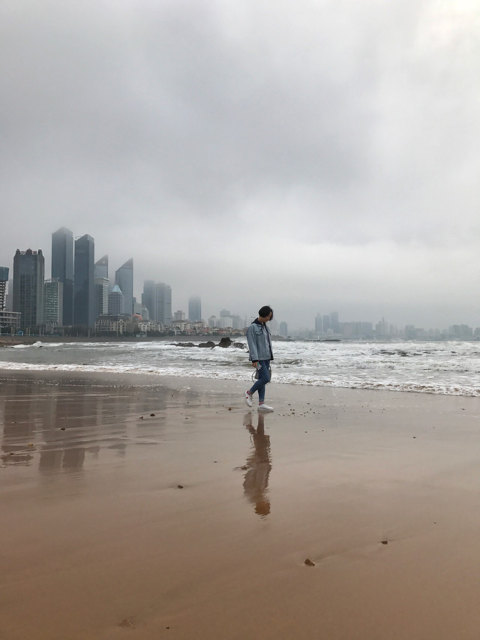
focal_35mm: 28
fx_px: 518
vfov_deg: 63.4
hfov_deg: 49.8
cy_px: 320
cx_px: 240
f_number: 1.8
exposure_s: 1/2994
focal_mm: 3.99
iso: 20
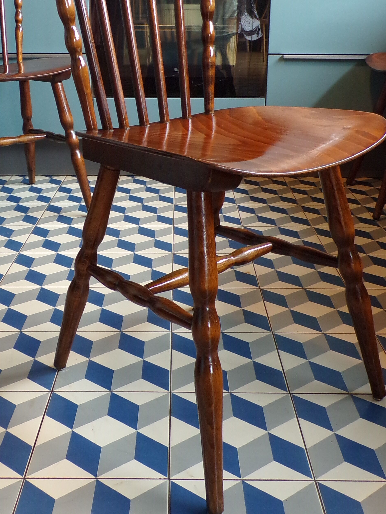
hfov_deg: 32.8
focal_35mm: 44
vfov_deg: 42.3
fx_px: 654
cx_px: 162
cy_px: 167
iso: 200
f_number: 3
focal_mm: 4.3
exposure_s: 1/17
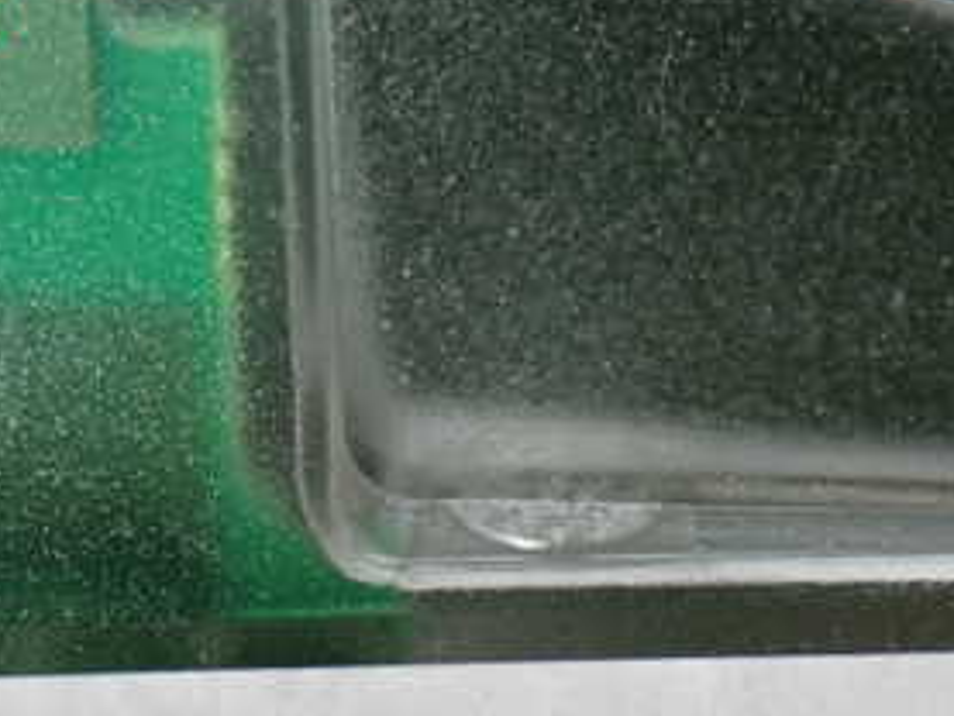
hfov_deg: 13.6
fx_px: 3998
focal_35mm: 145
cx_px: 400
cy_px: 750
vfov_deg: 10.1
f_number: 3.8
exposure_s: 1/60
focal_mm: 11.88
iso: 320
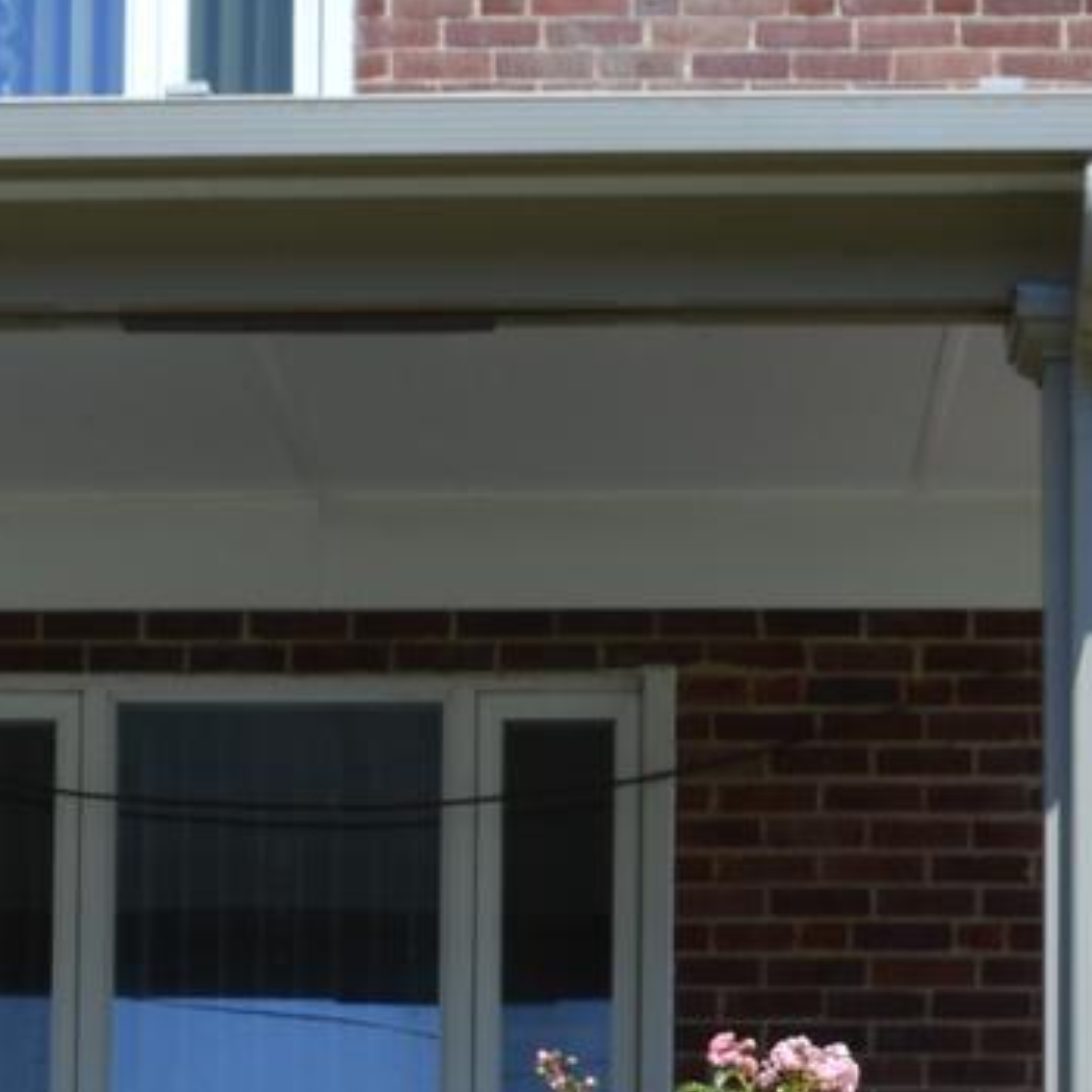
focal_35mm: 164
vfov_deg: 10.3
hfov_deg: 10.6
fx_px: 5853
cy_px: 1640
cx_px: 343
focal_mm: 22
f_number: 8
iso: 100
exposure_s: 1/250
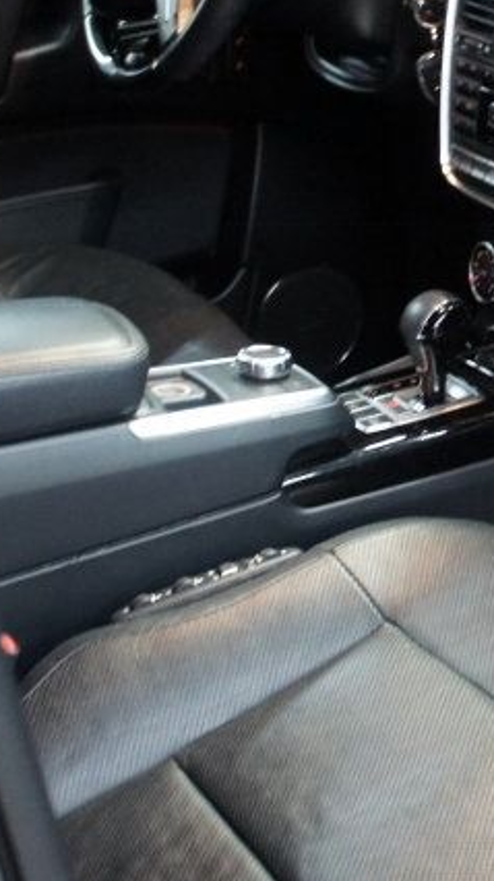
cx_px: 663
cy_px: 317
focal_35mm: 68
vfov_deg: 30.9
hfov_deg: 16.6
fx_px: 1587
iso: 1600
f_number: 3.5
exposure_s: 1/30
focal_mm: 18
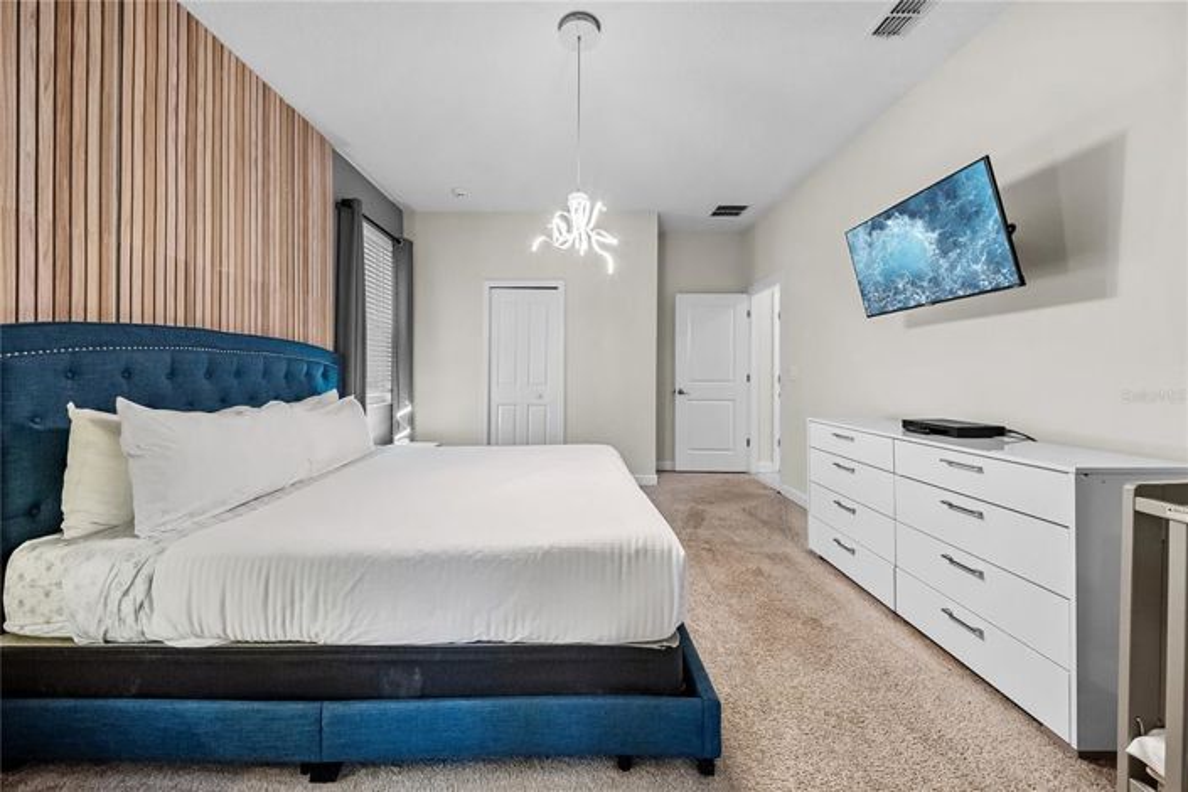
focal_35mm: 12
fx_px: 396
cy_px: 396
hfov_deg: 112.6
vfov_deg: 90.0
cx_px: 594
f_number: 6.3
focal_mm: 12
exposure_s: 1/6
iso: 1000
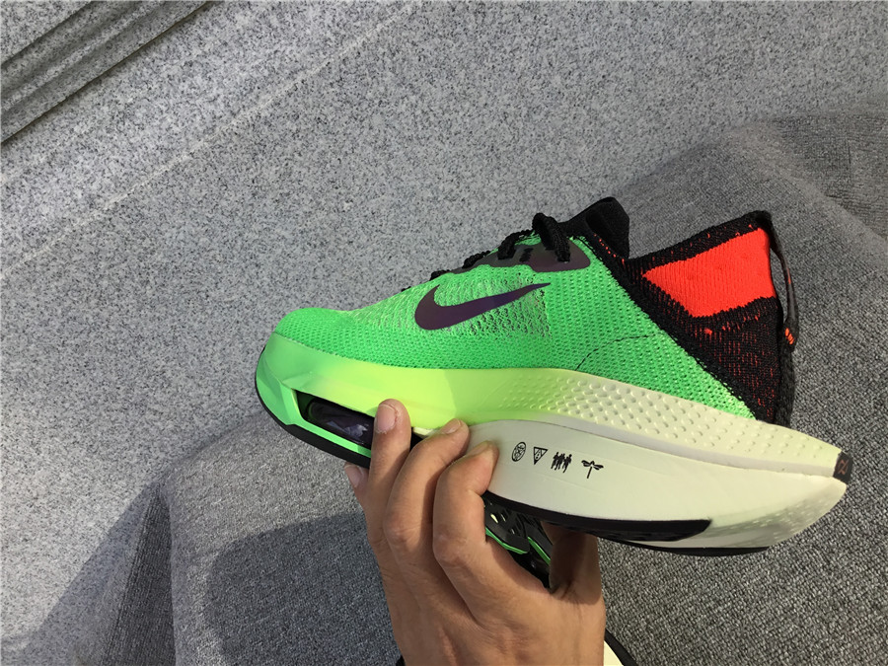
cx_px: 444
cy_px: 333
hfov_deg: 58.4
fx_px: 795
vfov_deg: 45.4
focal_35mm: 31
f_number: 2.4
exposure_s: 1/296
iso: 25
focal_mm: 3.3
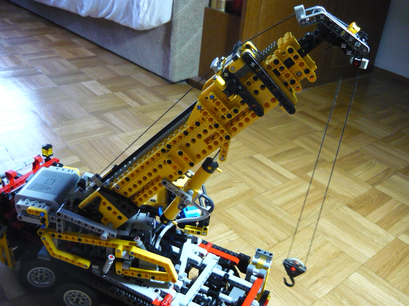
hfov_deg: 55.4
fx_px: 390
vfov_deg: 42.9
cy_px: 153
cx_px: 204
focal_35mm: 33
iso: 400
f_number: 2.8
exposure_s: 1/13
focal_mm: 5.5
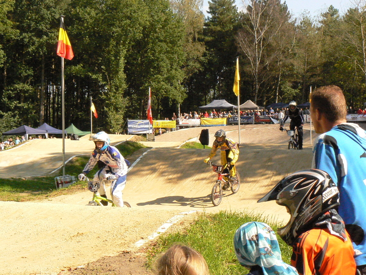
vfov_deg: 21.6
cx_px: 183
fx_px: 719
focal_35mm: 68
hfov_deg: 28.6
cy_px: 138
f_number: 8
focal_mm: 11.4
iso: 400
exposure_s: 1/1000
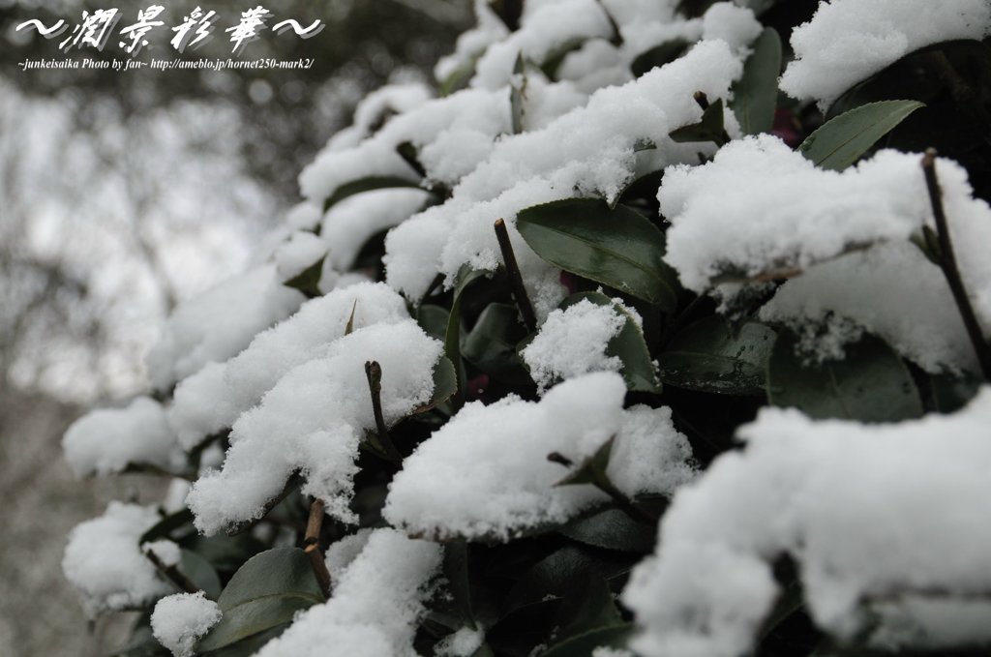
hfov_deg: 38.9
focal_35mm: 51
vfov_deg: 26.4
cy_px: 328
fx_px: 1401
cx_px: 496
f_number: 5
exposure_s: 1/500
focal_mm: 34
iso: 200
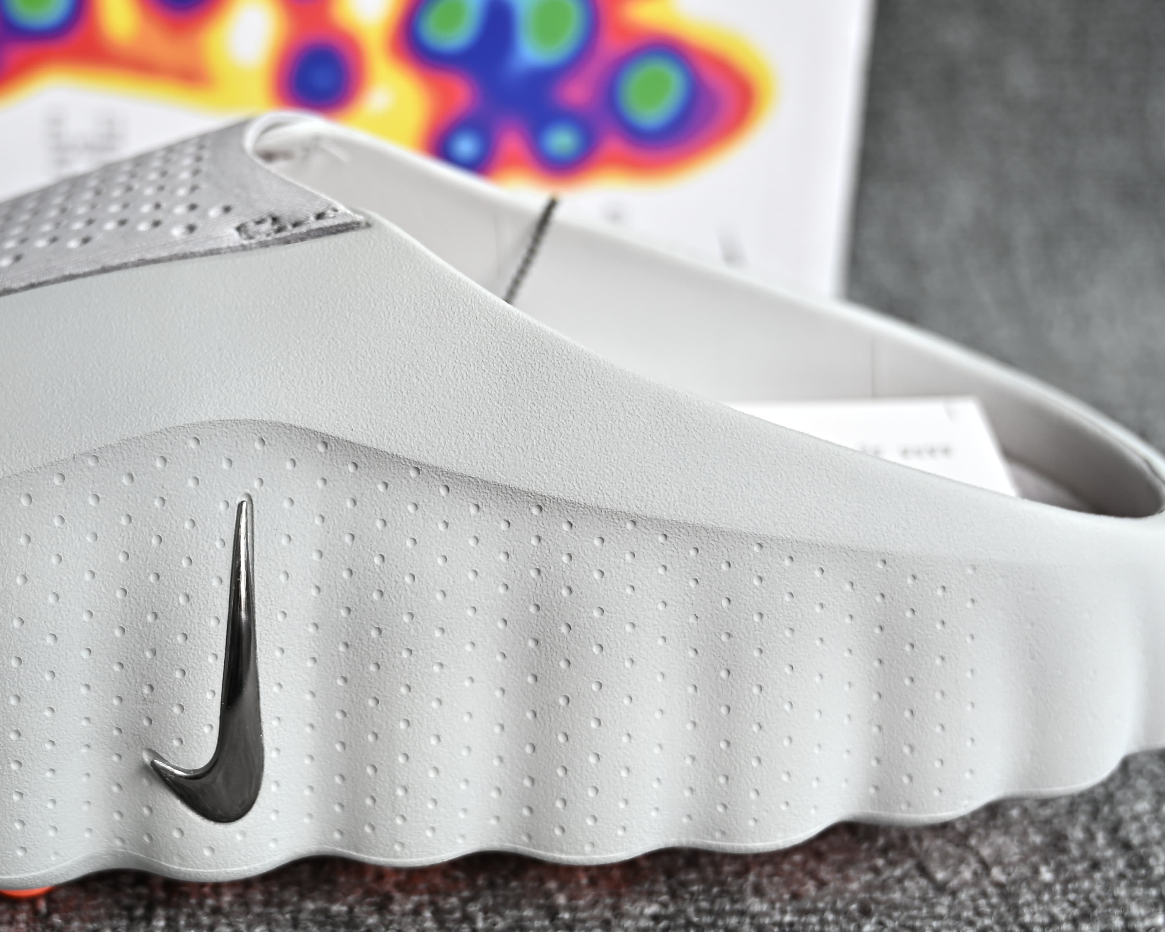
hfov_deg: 32.4
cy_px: 400
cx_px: 288
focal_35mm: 57
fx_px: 1965
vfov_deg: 26.6
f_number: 4
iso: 64
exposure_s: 1/60
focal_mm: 32
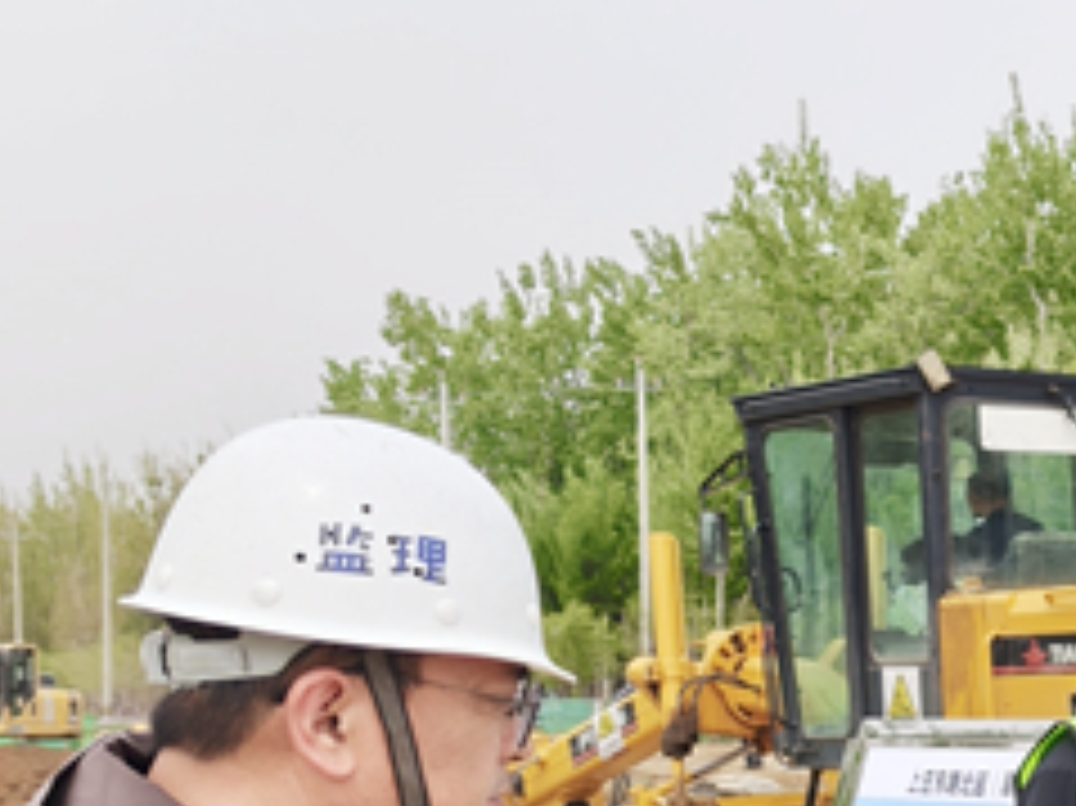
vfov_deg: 19.1
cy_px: 790
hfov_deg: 21.0
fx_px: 2330
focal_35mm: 75
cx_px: 1724
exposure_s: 1/1421
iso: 50
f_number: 1.6
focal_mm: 6.06
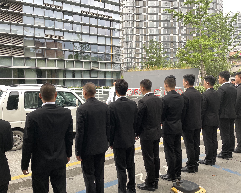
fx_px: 200
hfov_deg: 62.1
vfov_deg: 51.5
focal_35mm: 28
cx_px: 110
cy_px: 93
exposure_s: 1/121
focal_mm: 4.2
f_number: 1.6
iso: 40
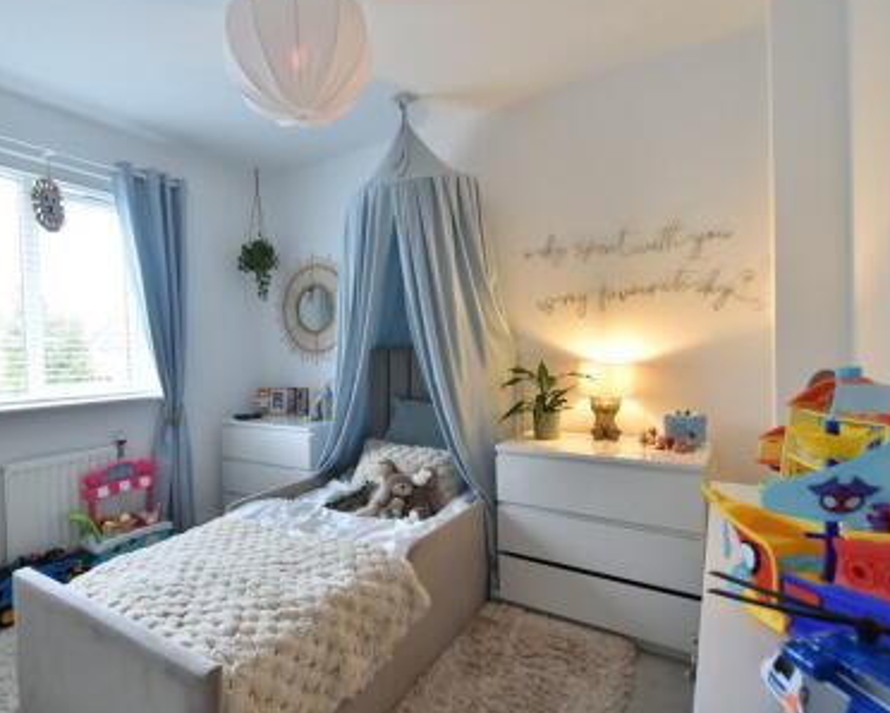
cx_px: 371
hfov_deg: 85.6
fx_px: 474
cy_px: 346
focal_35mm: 18
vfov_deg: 73.8
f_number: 3.5
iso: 500
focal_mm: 10
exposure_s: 1/30
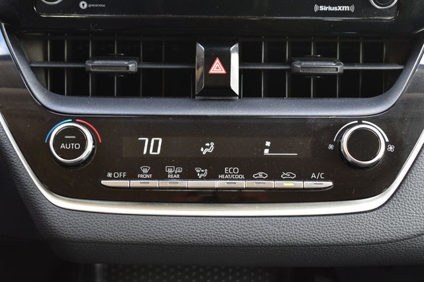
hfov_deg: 24.6
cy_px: 141
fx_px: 971
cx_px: 212
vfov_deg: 16.5
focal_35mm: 82
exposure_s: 1/20
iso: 400
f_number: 6.3
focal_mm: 55
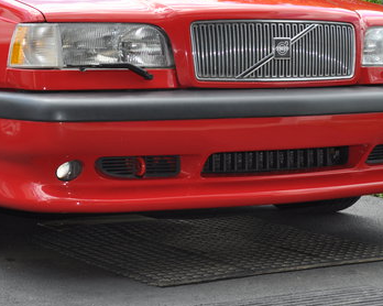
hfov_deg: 19.9
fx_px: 1088
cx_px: 125
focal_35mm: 96
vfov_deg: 15.9
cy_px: 47
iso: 200
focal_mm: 30
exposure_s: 1/200
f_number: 6.3
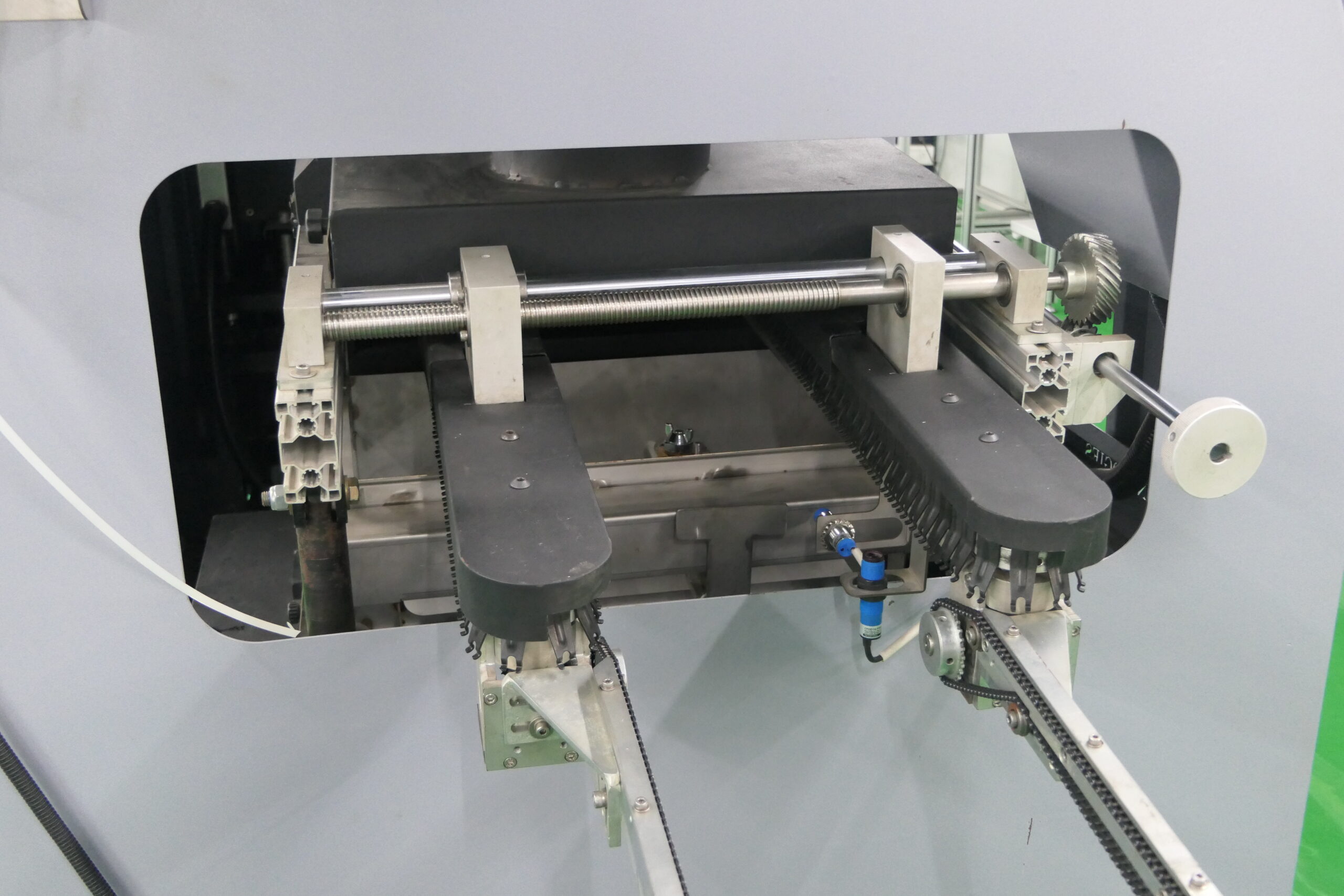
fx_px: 1419
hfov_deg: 50.7
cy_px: 448
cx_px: 672
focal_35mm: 38
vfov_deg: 35.1
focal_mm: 13.8
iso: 1600
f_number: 3.3
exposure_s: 1/50
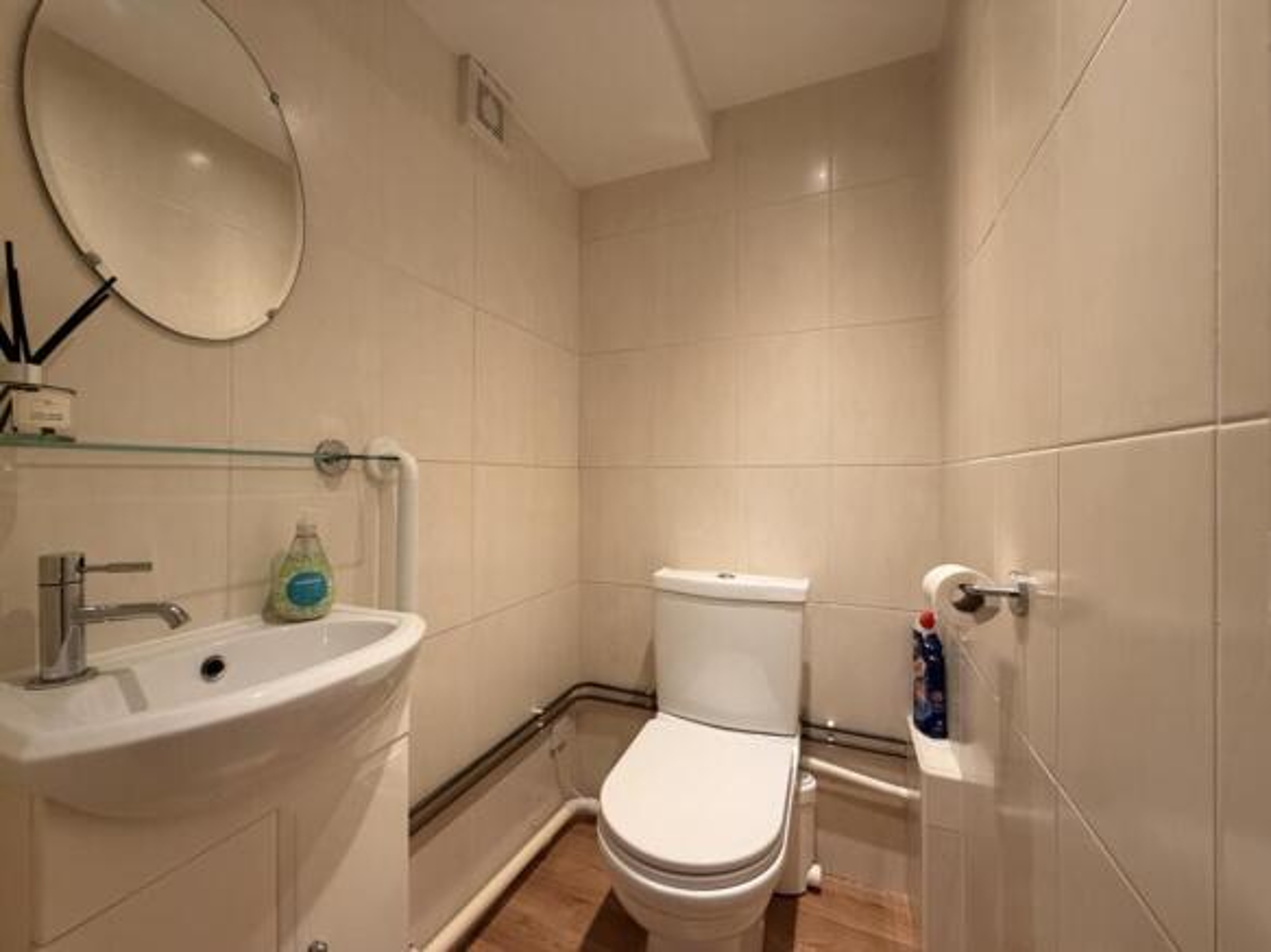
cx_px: 636
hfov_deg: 102.1
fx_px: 514
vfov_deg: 85.7
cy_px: 476
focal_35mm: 14
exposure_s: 1/100
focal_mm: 2.22
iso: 320
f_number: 2.2
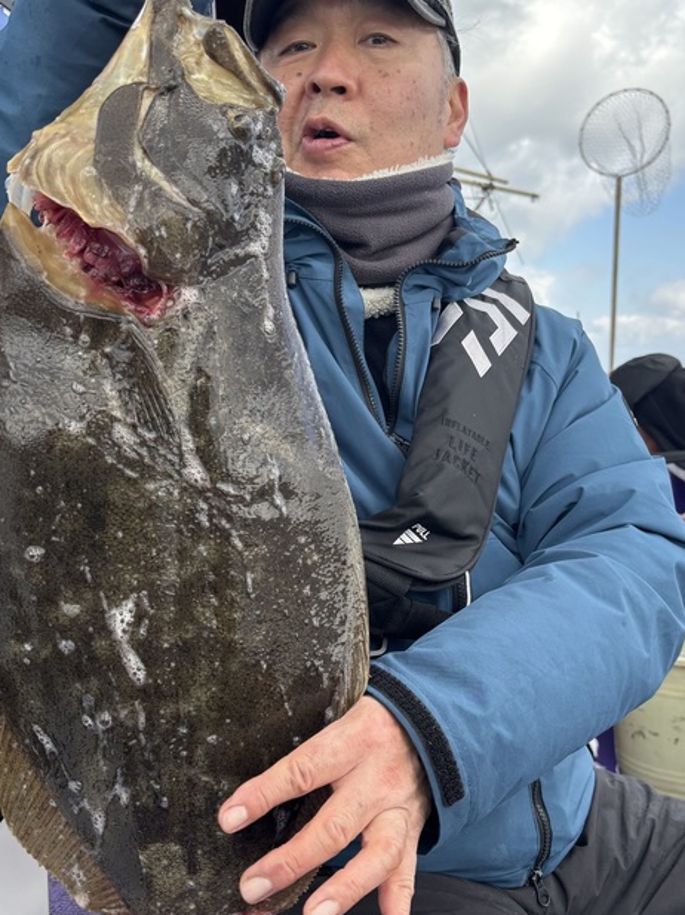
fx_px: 951
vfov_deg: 51.4
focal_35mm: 36
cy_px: 485
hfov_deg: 39.6
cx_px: 314
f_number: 1.6
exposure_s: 1/752
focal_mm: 5.96
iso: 50
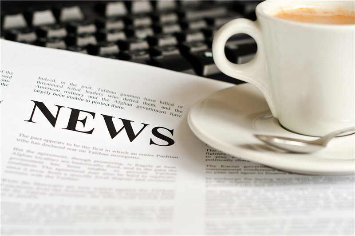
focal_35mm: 75
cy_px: 118
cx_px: 178
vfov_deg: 18.1
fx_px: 739
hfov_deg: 27.0
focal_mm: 50
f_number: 4.5
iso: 250
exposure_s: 1/40
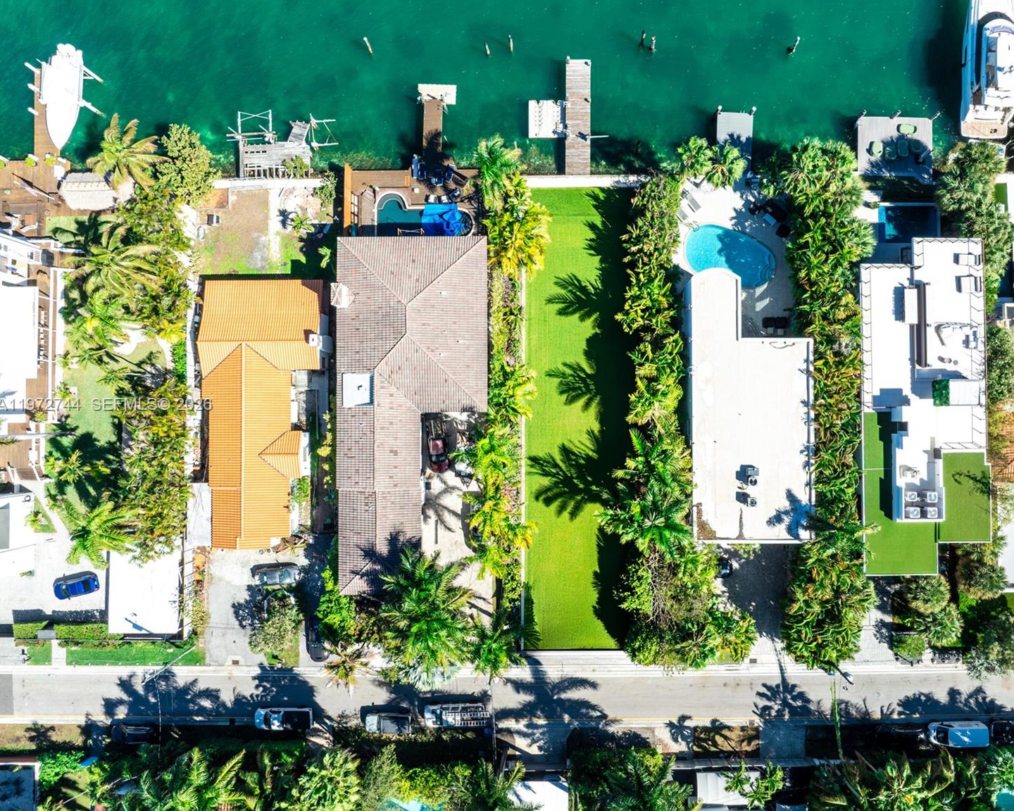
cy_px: 406
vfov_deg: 54.9
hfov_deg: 65.9
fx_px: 780
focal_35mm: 26
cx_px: 556
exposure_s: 1/240
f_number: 7.1
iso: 100
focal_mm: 12.29
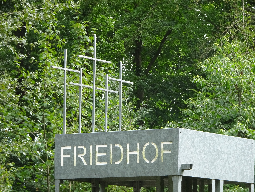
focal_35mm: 194
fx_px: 1429
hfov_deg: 10.2
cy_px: 96
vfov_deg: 7.7
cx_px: 128
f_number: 6.3
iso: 250
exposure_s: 1/200
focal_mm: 33.17
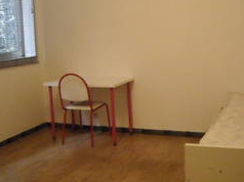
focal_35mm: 53
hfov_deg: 36.0
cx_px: 149
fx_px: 373
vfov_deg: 27.4
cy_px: 66
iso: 800
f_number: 2.8
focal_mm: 5.7
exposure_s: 1/60
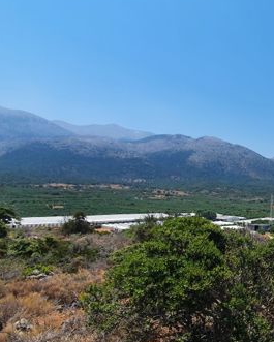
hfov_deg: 42.6
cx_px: 296
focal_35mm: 27
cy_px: 192
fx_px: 274
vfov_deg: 63.8
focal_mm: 1.8
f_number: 2.2
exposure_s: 1/1184
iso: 50
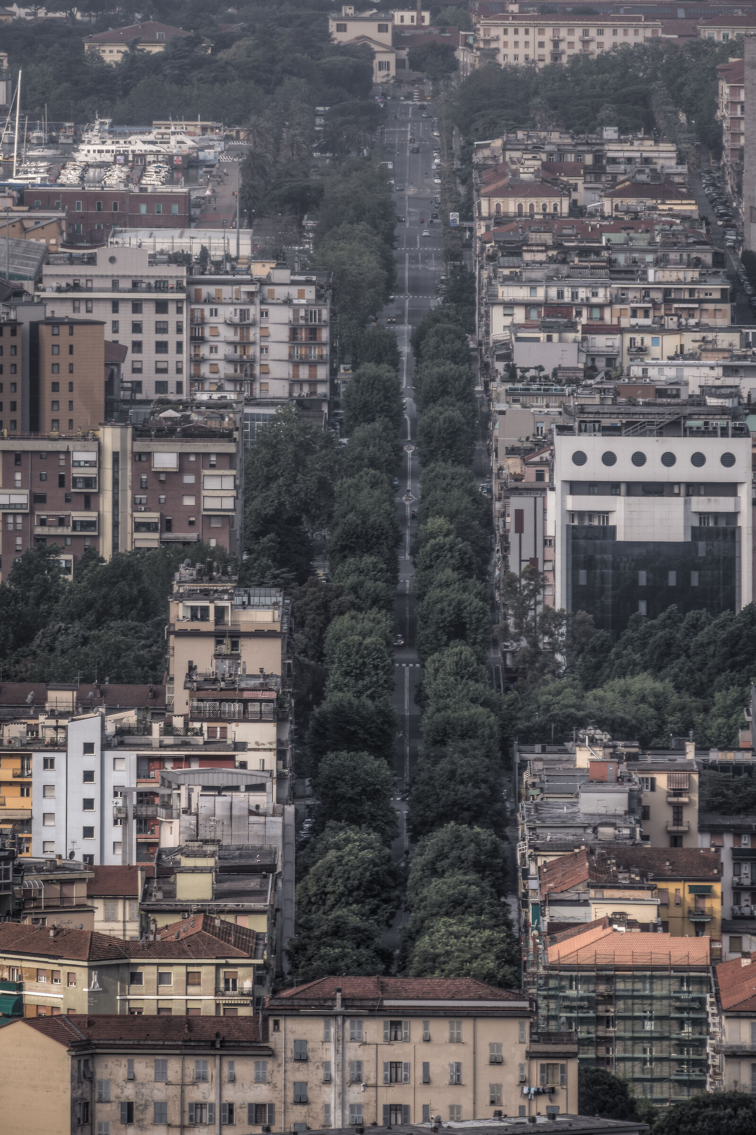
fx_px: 16543
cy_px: 568
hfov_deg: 2.6
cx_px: 378
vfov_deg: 3.9
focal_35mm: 525
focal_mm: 350
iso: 100
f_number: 11
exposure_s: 1/60
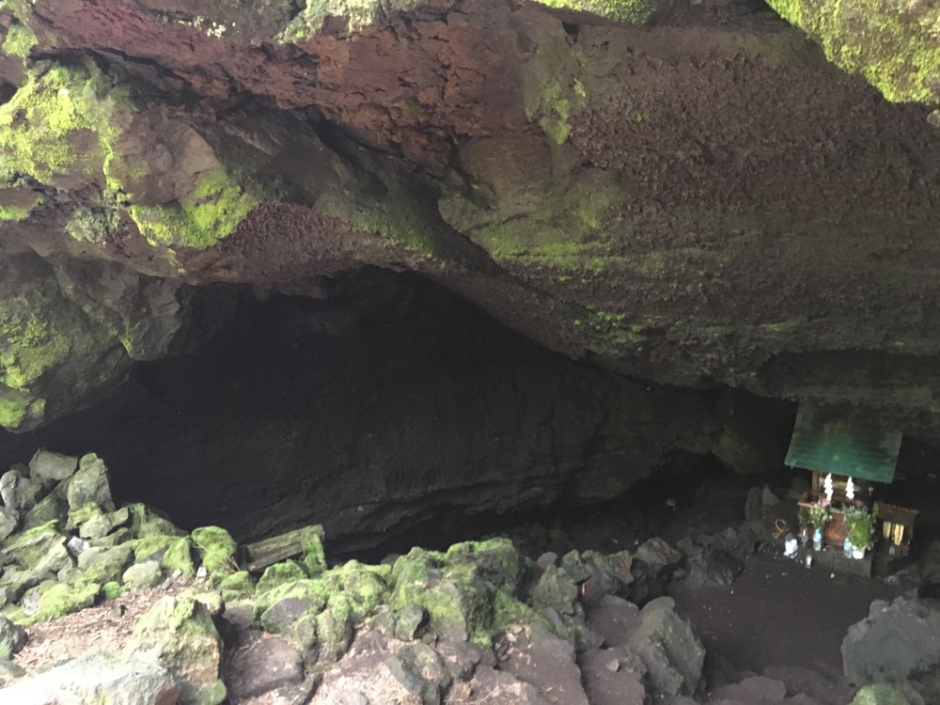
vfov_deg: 48.2
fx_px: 787
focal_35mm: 29
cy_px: 352
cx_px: 470
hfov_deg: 61.7
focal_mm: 4.15
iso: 400
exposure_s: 1/15
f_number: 2.2
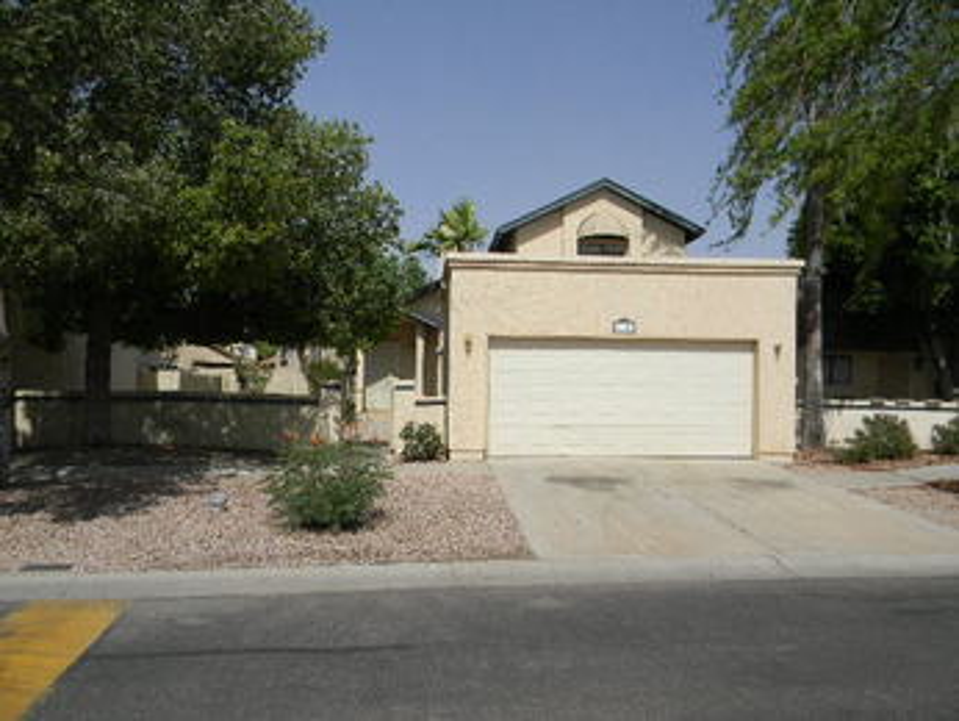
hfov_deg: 63.4
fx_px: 776
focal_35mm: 28
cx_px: 480
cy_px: 360
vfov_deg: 49.8
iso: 112
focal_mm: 5
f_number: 7
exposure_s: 1/568
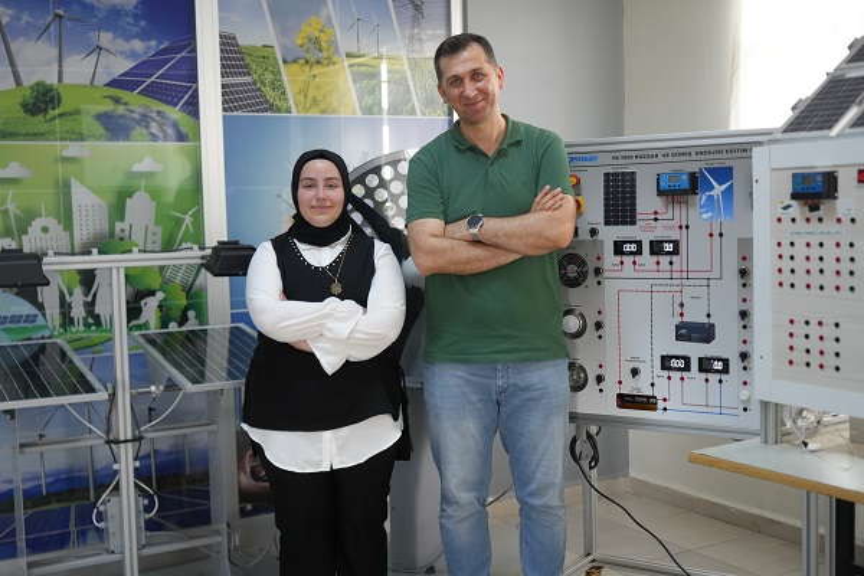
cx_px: 432
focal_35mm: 43
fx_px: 1032
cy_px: 288
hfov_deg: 45.4
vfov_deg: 31.2
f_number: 4
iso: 1600
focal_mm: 43
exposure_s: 1/160
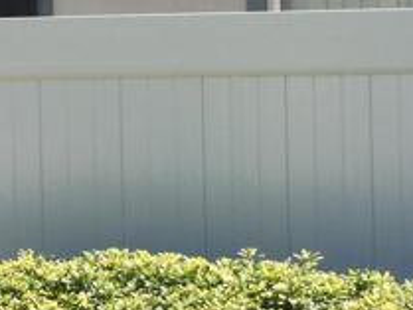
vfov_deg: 10.4
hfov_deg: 13.8
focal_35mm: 142
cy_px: 59
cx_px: 89
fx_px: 1695
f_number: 2.2
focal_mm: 4.15
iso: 32
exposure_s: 1/1647
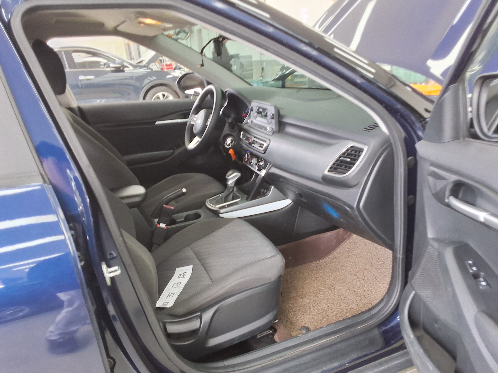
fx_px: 403
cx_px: 249
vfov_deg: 49.7
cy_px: 186
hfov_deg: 63.4
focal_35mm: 28
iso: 64
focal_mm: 2.91
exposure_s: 1/40
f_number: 1.9
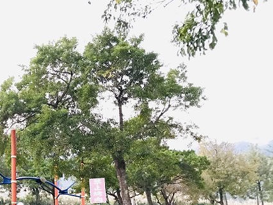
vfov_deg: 27.2
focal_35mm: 52
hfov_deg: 34.9
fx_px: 410
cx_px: 32
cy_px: 176
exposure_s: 1/5
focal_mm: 3.99
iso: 80
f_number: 1.8
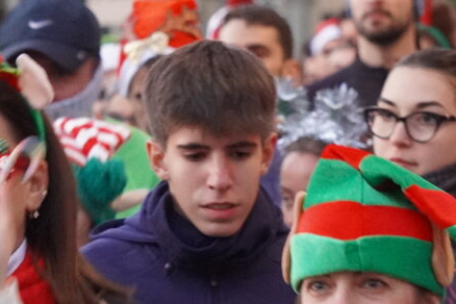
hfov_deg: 4.6
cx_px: 263
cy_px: 308
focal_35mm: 451
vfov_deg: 3.0
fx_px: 5718
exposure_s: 1/100
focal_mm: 103
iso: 6400
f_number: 5.6
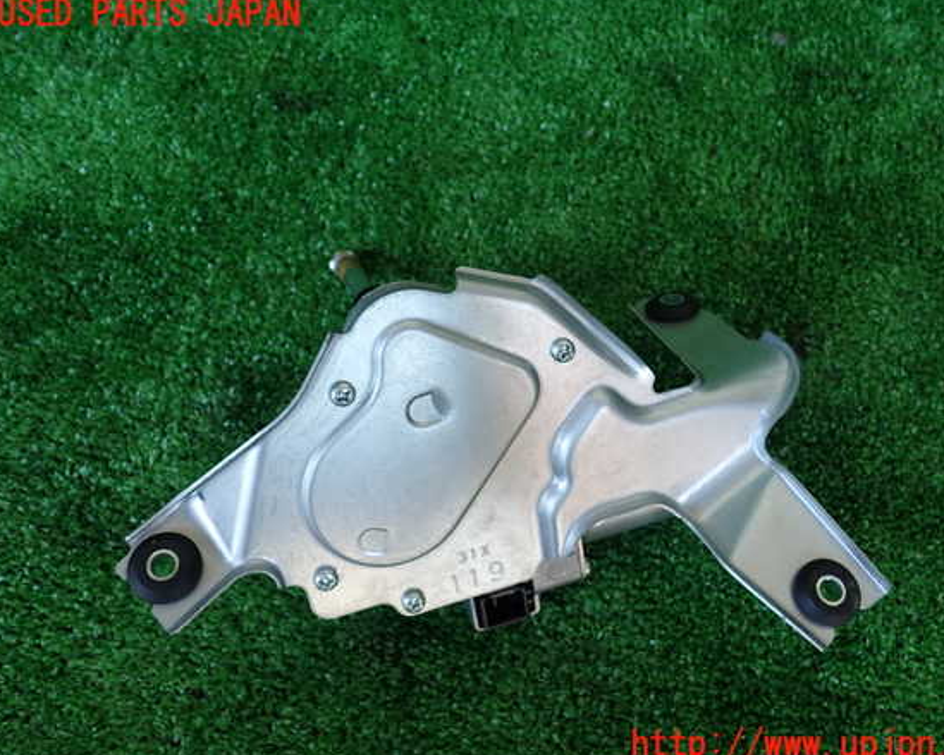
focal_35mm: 32
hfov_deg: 55.6
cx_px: 504
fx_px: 894
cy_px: 380
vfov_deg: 45.8
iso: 200
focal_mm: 5.4
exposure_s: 1/80
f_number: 2.3
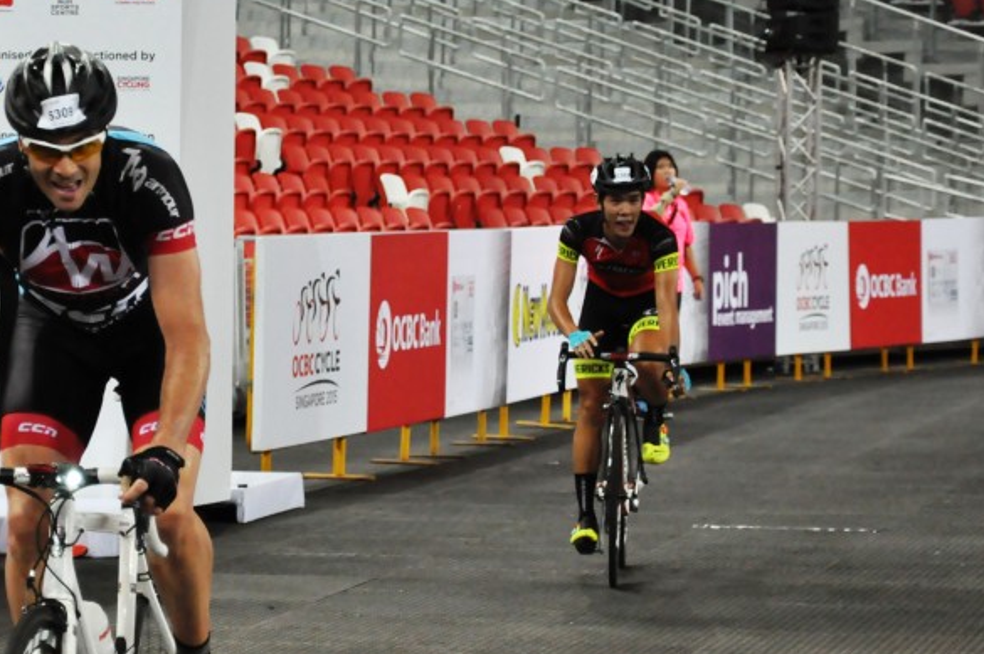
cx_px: 234
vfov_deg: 7.0
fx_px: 5377
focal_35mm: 197
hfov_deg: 10.4
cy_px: 360
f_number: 5.3
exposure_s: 1/640
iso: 2500
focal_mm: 75
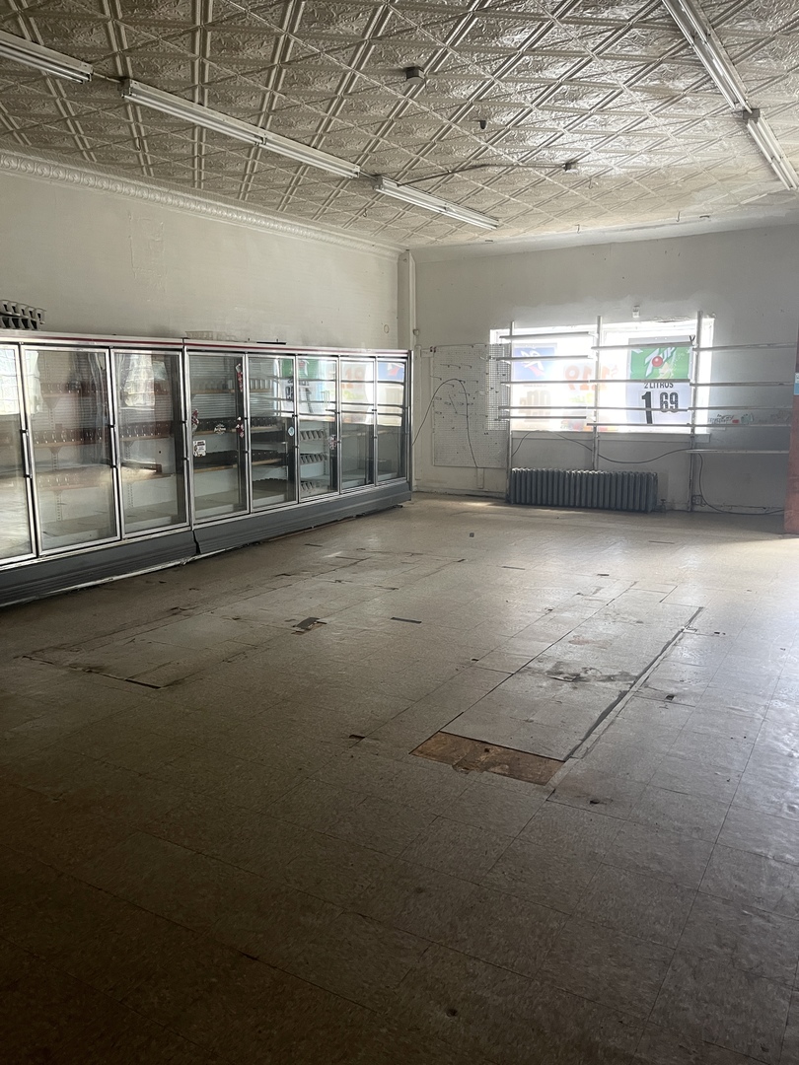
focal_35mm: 25
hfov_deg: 54.9
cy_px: 532
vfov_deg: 69.4
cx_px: 400
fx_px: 769
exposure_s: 1/60
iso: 160
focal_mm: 5.1
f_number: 1.6
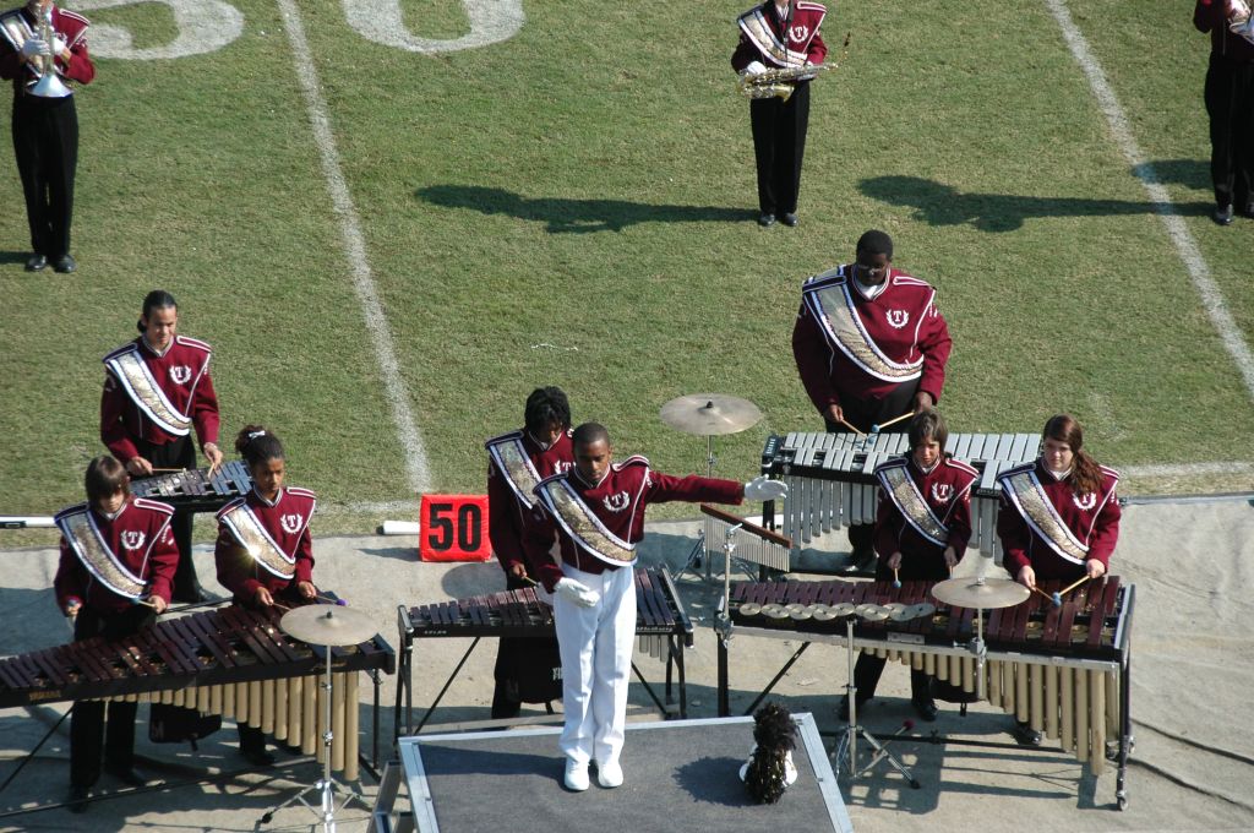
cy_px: 416
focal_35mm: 225
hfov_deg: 9.2
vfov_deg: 6.1
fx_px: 7827
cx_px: 627
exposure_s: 1/500
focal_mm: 150
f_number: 5.6
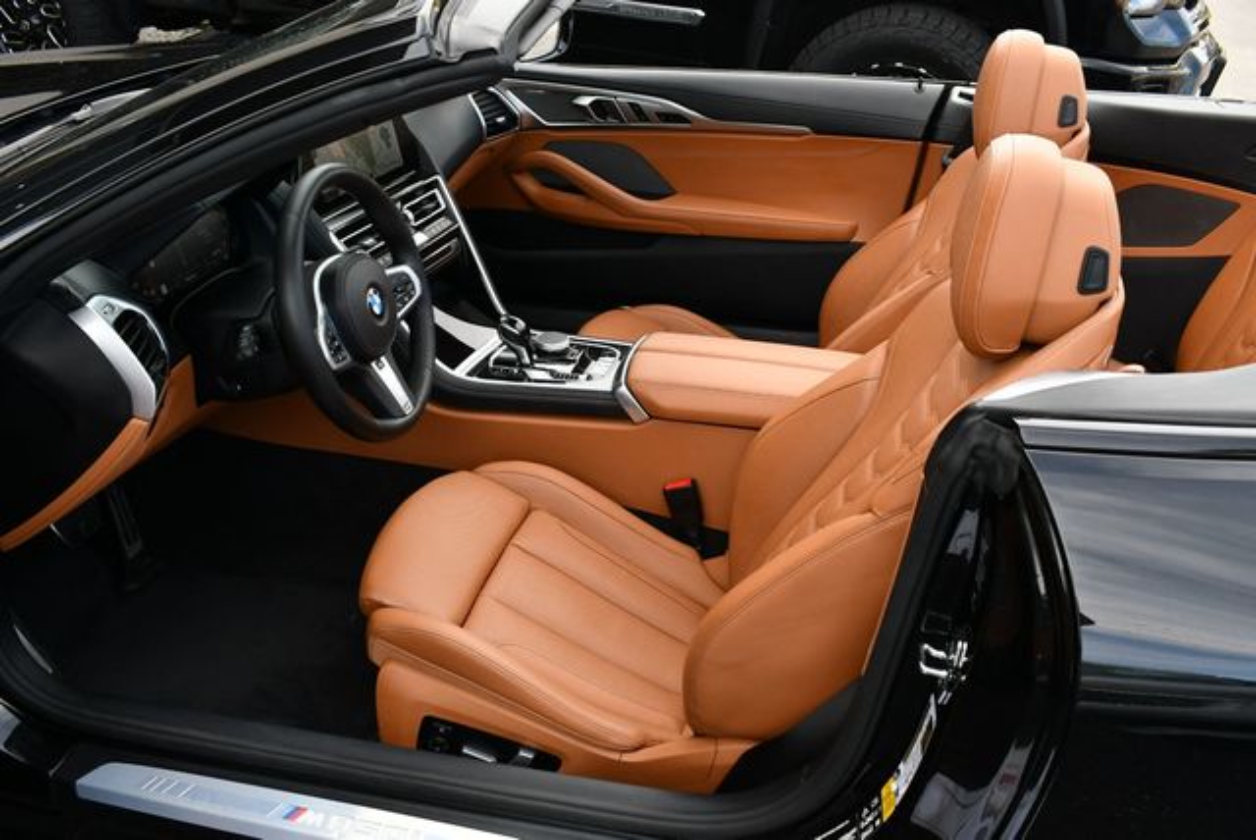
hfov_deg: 53.1
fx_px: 1257
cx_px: 628
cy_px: 420
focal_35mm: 36
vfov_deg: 36.9
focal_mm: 18
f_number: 5.6
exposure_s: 1/250
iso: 320
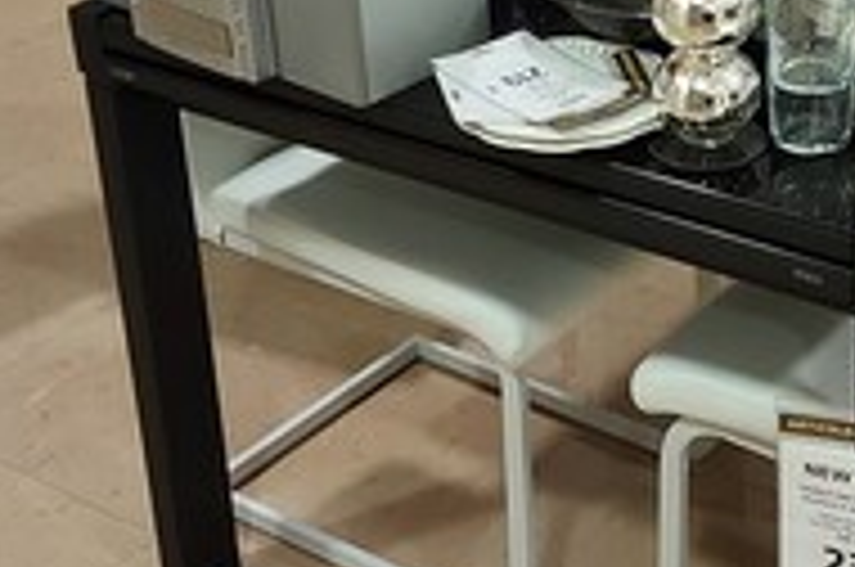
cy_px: 94
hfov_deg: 25.0
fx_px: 1873
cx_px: 756
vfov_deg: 17.0
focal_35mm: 79
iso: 250
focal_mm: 5.23
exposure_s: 1/33
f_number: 1.8
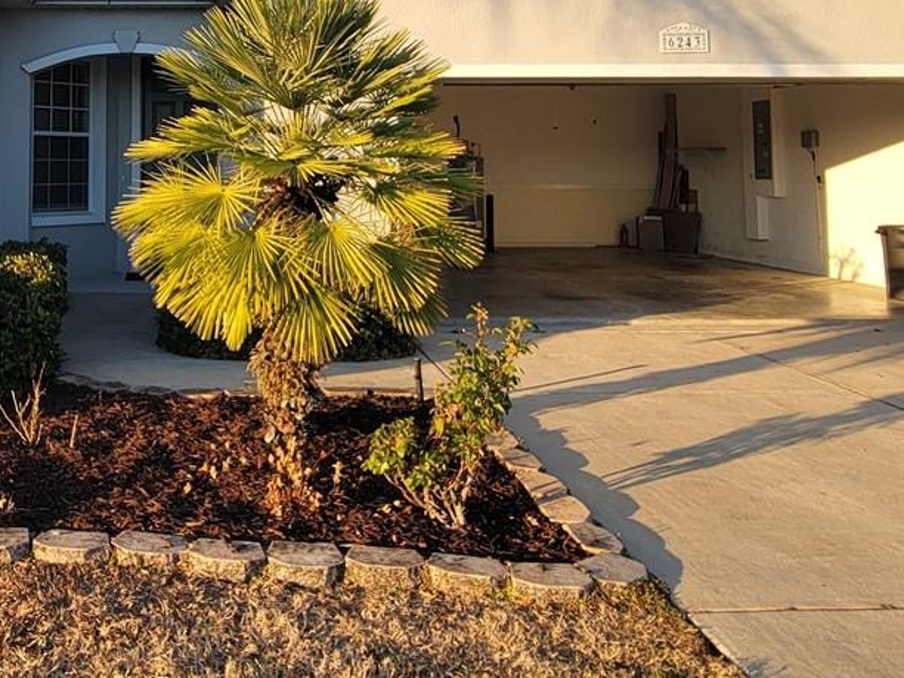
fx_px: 888
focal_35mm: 34
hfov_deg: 51.3
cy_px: 78
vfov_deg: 39.1
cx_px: 207
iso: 50
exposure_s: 1/536
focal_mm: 2.2
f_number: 2.2
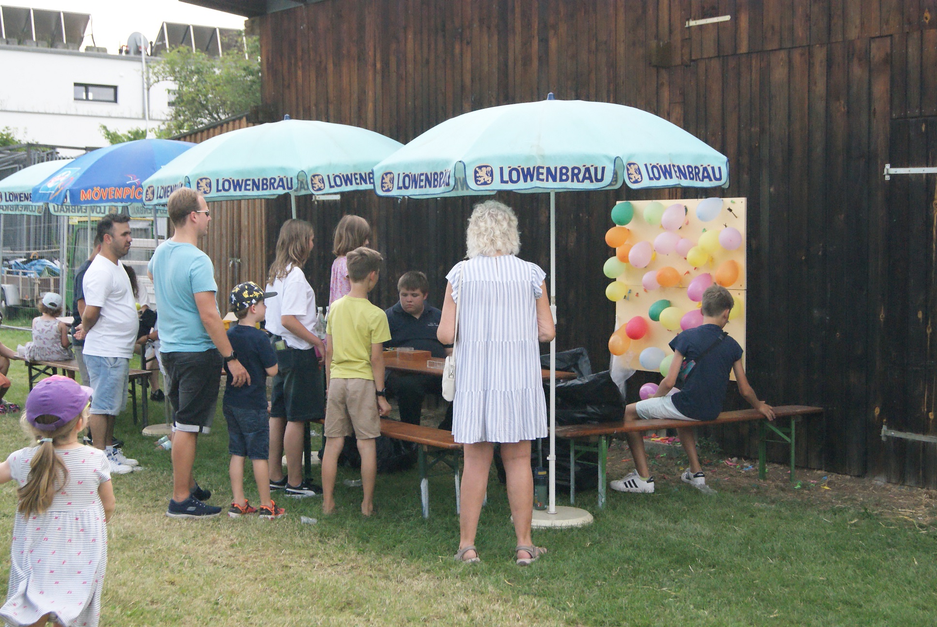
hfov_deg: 37.8
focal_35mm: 52
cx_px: 468
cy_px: 314
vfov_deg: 25.8
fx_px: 1368
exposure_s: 1/2500
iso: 1600
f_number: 5.6
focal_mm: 35
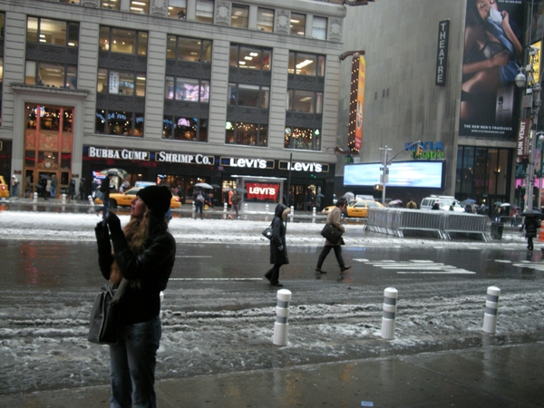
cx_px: 272
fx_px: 581
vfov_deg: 38.7
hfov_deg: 50.1
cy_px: 204
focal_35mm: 37
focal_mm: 7.9
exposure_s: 1/60
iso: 279
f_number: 2.8
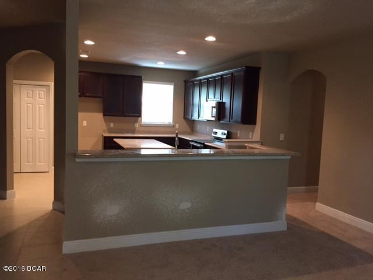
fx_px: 312
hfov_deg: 61.7
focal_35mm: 29
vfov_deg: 48.2
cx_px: 186
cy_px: 140
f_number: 2.2
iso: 250
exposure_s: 1/24
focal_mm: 4.15
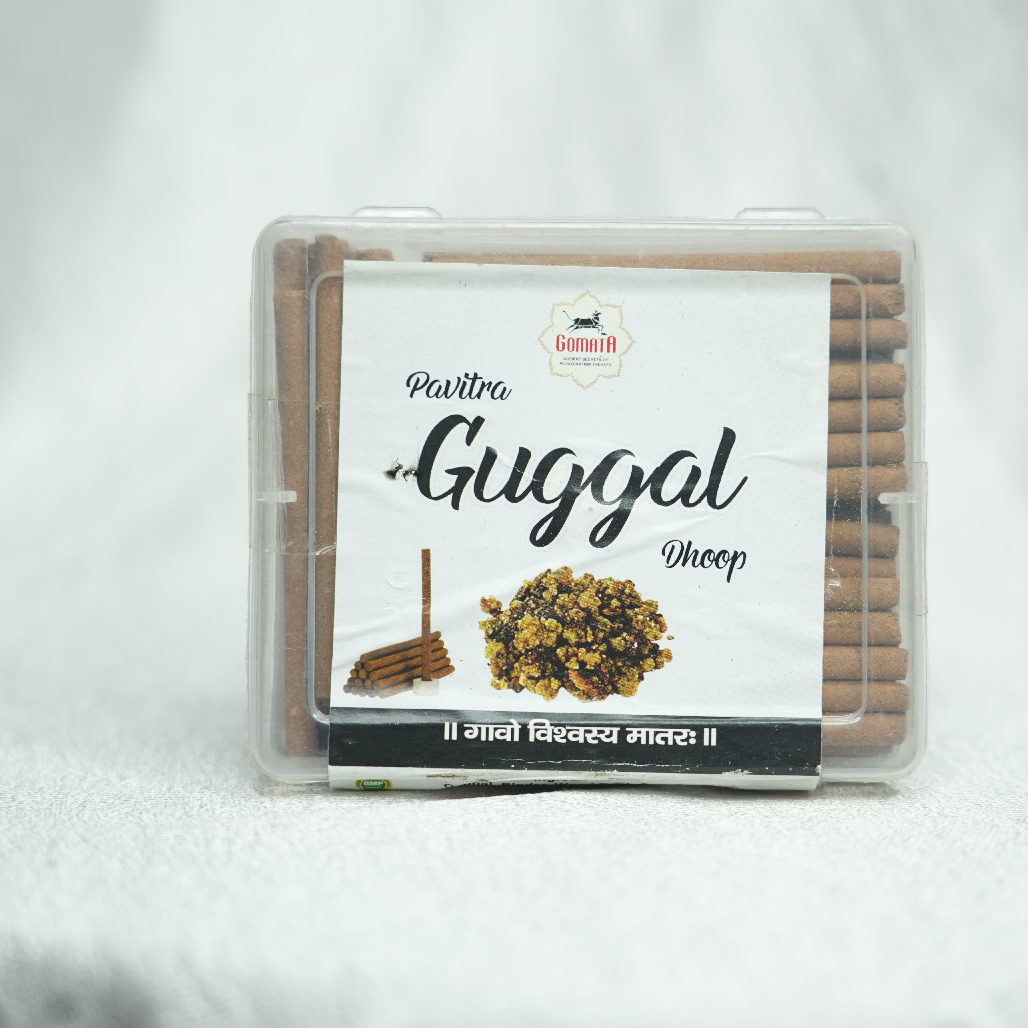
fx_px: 3158
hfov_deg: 18.5
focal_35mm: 94
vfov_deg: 18.5
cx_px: 596
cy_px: 514
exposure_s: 1/100
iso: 250
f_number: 4
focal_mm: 73
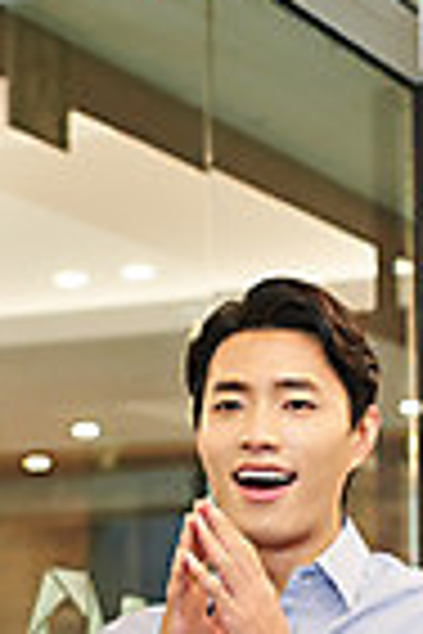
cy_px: 508
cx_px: 155
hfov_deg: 10.1
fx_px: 2397
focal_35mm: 136
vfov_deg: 15.0
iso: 800
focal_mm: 48
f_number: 3.2
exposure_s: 1/100
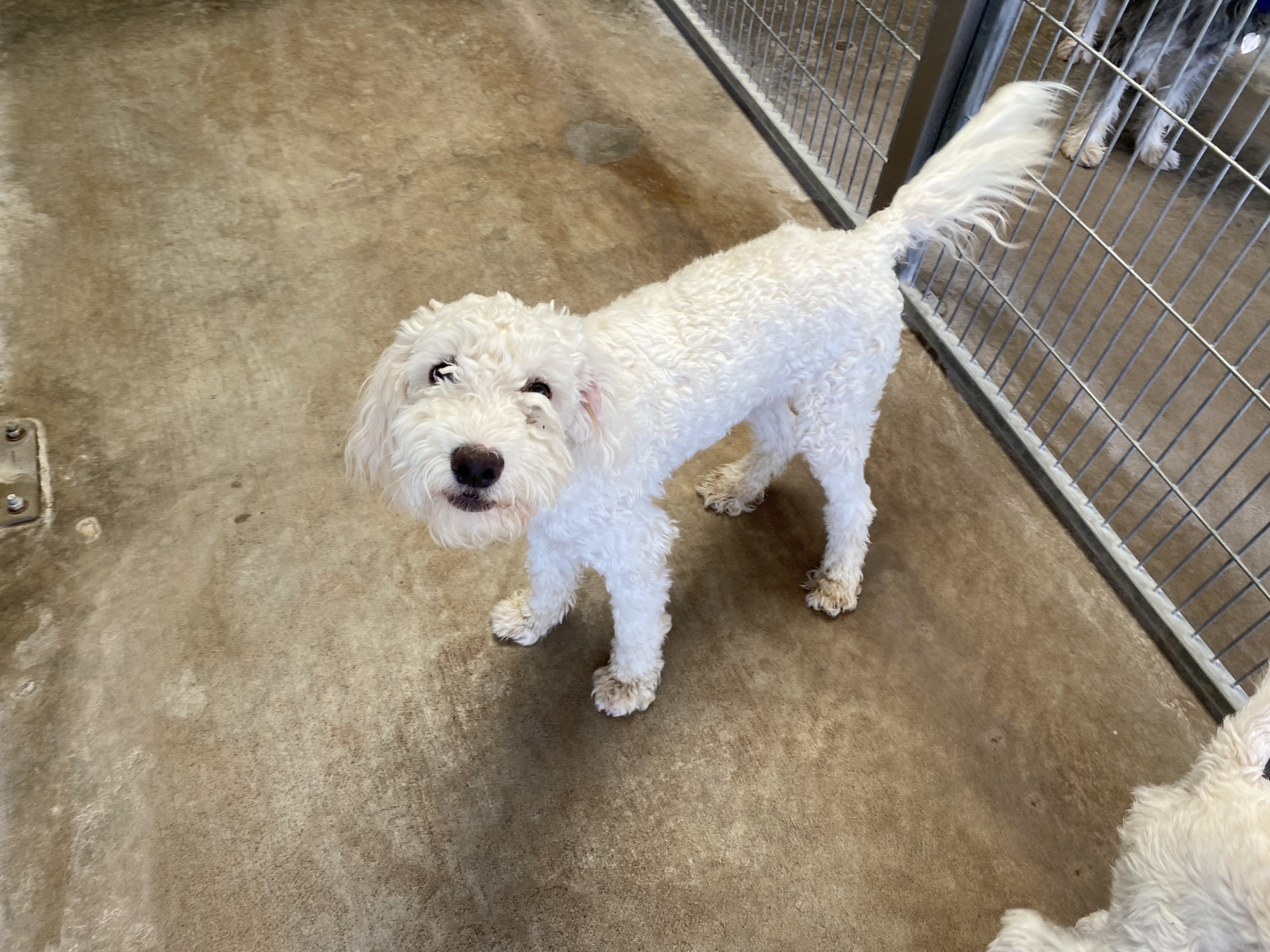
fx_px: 954
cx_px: 635
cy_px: 476
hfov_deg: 67.3
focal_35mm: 26
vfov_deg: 53.1
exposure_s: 1/122
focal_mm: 4.25
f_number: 1.8
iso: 40
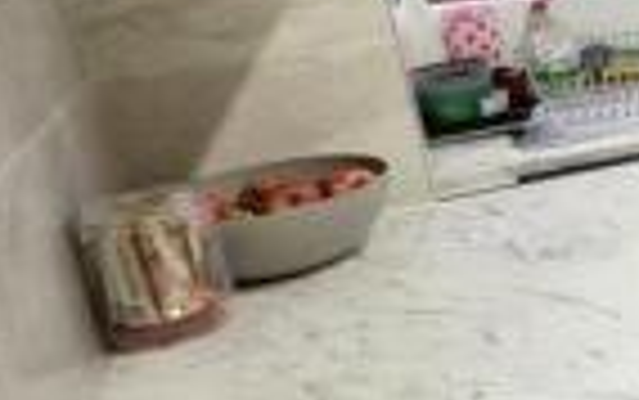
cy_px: 56
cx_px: 1285
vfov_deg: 21.0
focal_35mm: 61
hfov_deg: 19.1
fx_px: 1063
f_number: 2.2
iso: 250
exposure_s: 1/100
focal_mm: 2.22
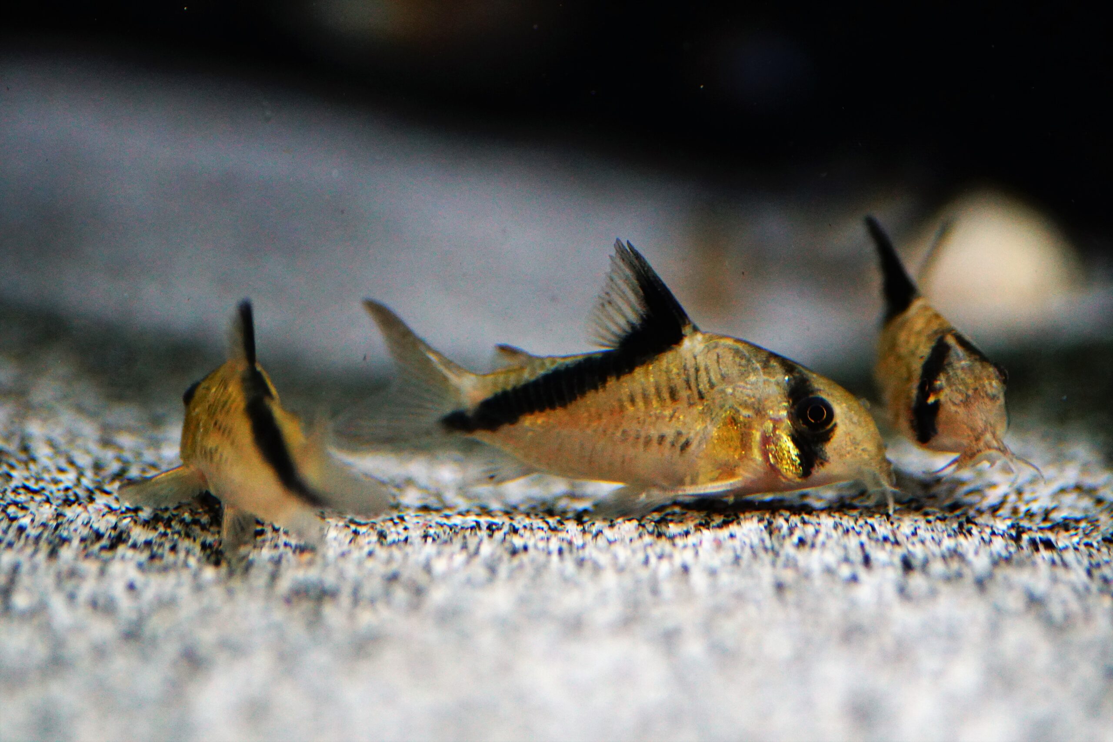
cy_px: 371
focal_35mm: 135
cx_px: 556
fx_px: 4174
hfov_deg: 15.2
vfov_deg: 10.2
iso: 2500
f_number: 2.8
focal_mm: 90
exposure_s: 1/1000
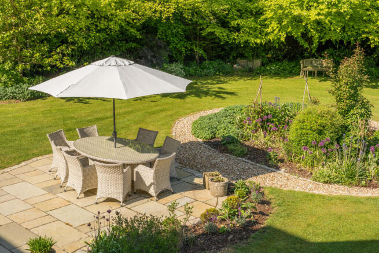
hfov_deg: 39.6
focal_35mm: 50
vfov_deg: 27.0
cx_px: 190
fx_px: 526
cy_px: 126
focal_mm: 50
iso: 320
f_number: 8
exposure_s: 1/400
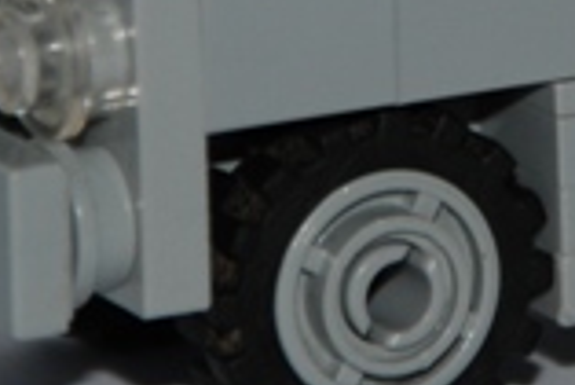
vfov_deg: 0.9
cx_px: 491
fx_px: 24508
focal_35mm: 1533
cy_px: -121
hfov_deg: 1.3
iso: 200
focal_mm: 200
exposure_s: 1/60
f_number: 6.3
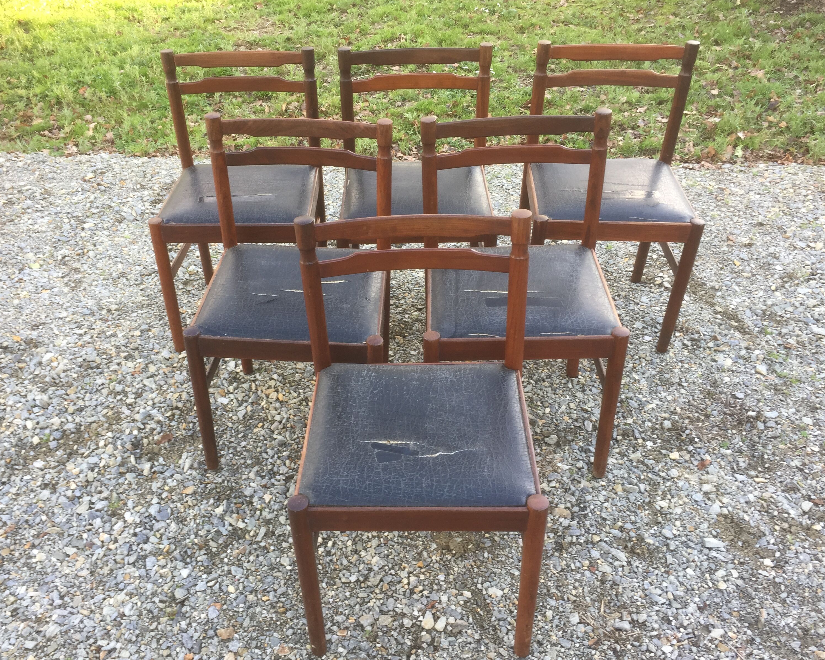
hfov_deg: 57.1
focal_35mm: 31
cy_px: 336
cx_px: 380
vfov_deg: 47.1
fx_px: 757
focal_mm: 4.15
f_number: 2.2
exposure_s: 1/100
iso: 32
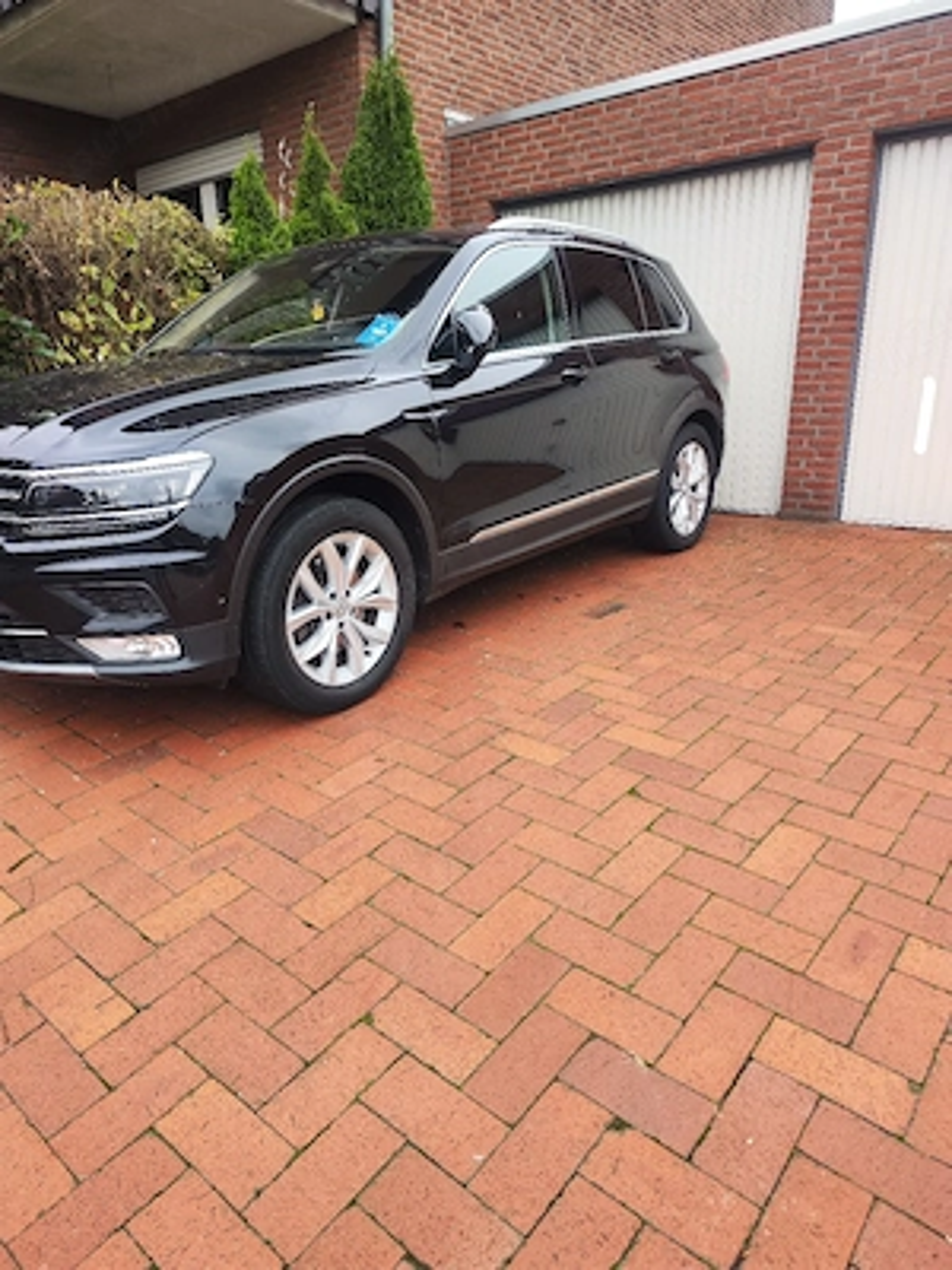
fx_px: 843
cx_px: 476
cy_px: 635
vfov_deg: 73.9
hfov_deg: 58.9
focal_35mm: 23
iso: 80
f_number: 1.69
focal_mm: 7.01
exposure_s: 1/100
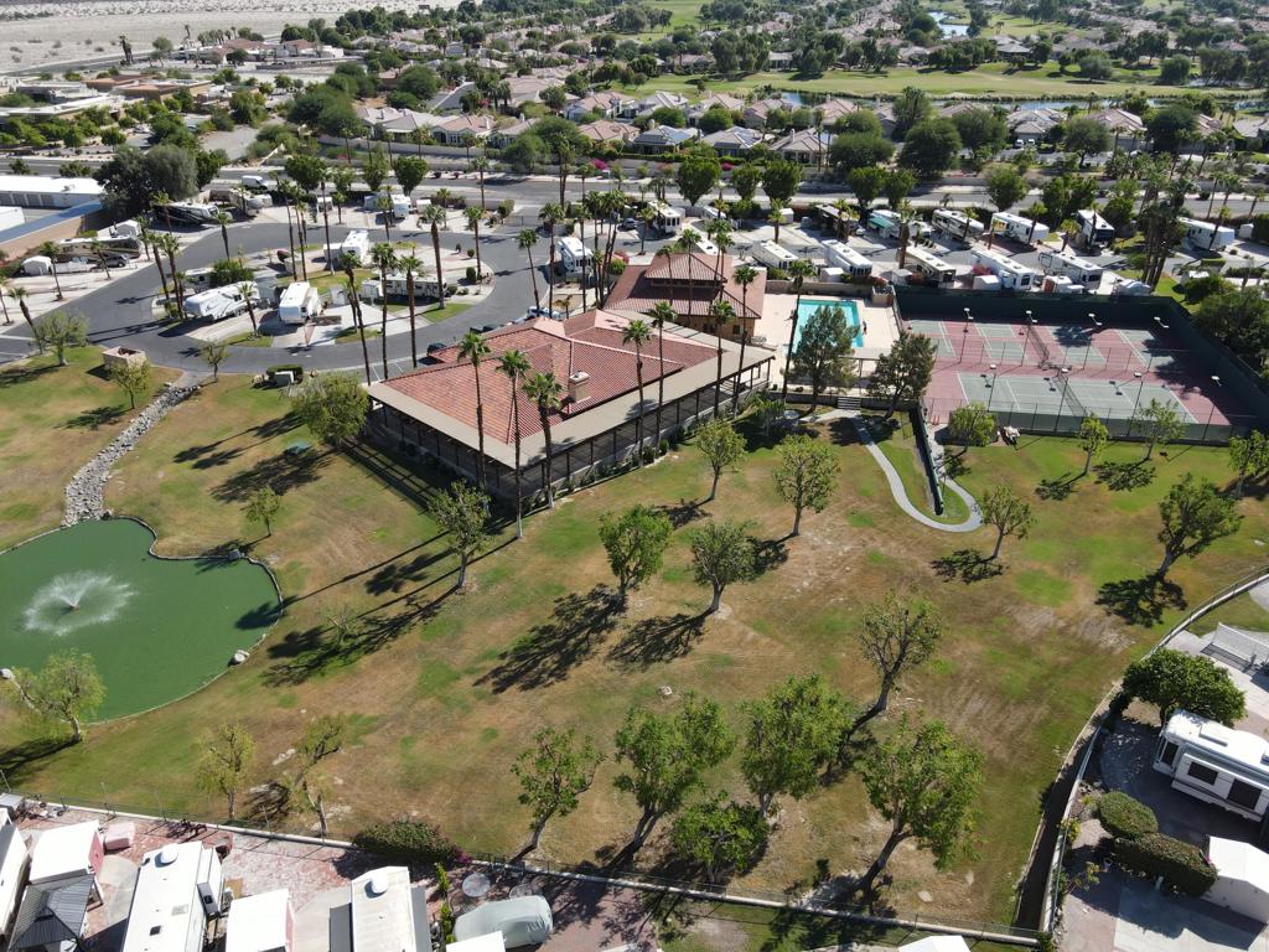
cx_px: 634
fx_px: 880
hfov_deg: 71.6
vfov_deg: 56.8
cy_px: 476
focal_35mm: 24
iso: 100
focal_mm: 4.5
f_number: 2.8
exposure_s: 1/500
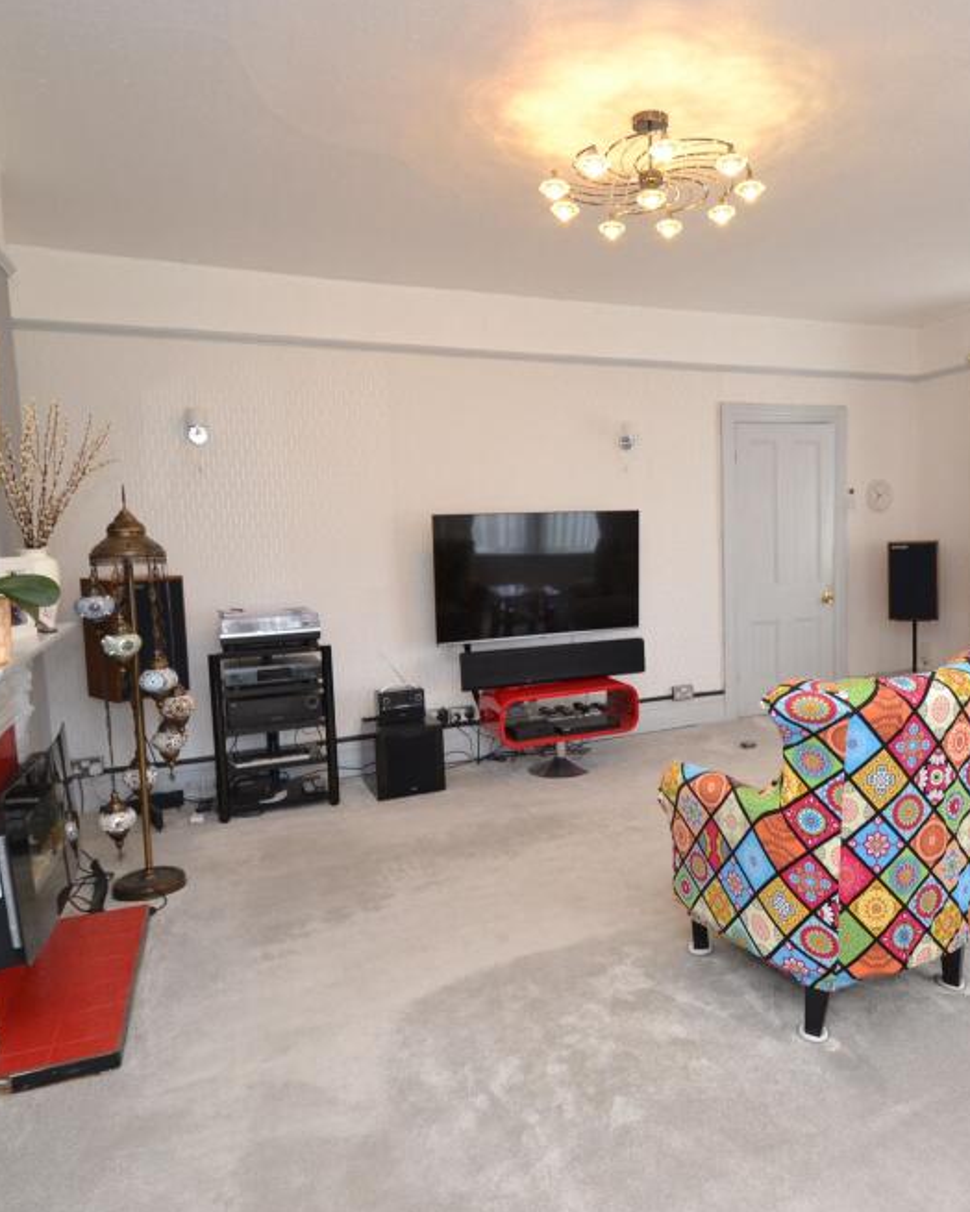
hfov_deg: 62.2
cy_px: 593
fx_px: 789
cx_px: 613
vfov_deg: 75.0
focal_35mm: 22
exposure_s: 1/60
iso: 400
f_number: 4
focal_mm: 10
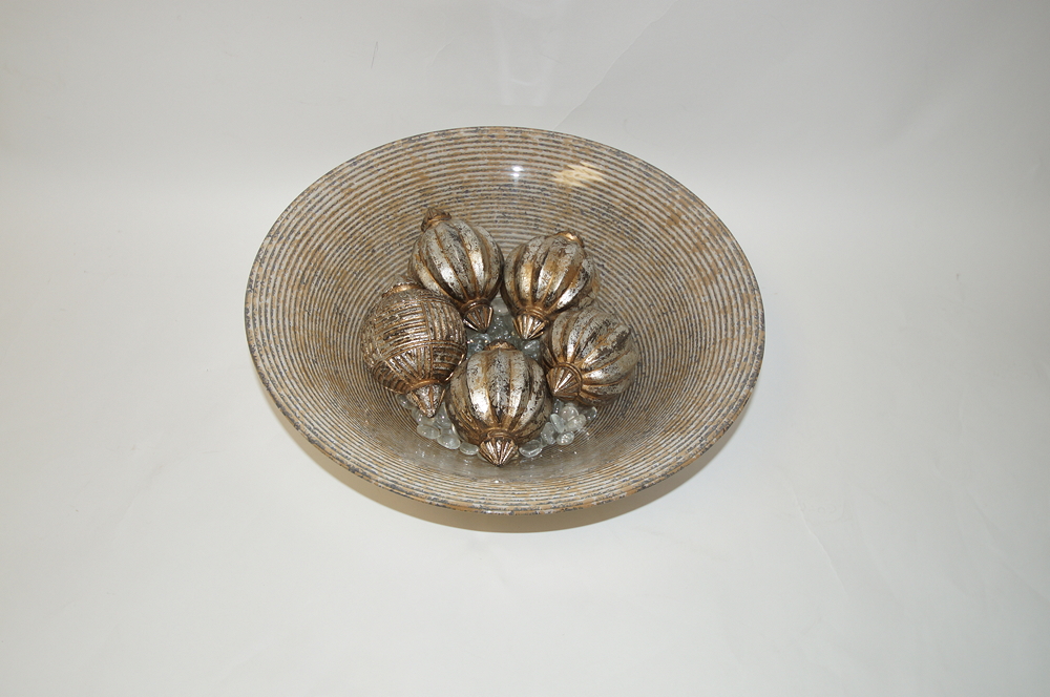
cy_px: 348
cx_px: 525
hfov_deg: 53.2
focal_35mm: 36
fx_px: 1049
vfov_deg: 36.8
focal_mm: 24
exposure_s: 1/60
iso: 200
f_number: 4.5
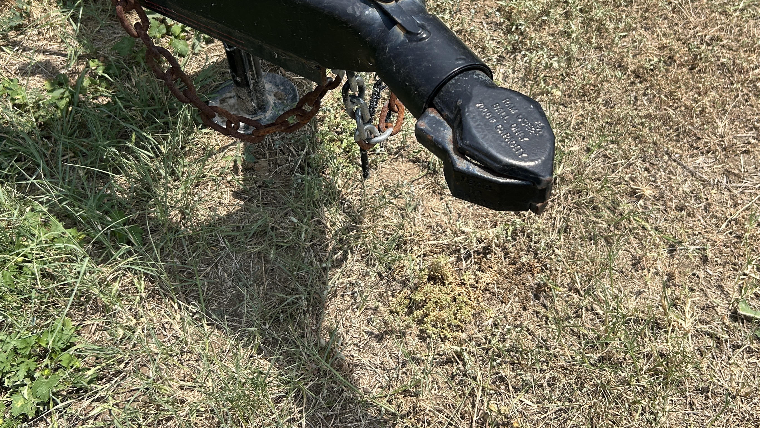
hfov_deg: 48.1
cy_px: 97
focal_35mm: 42
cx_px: 451
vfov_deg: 27.9
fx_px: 846
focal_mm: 5.7
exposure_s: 1/2571
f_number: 1.5
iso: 50
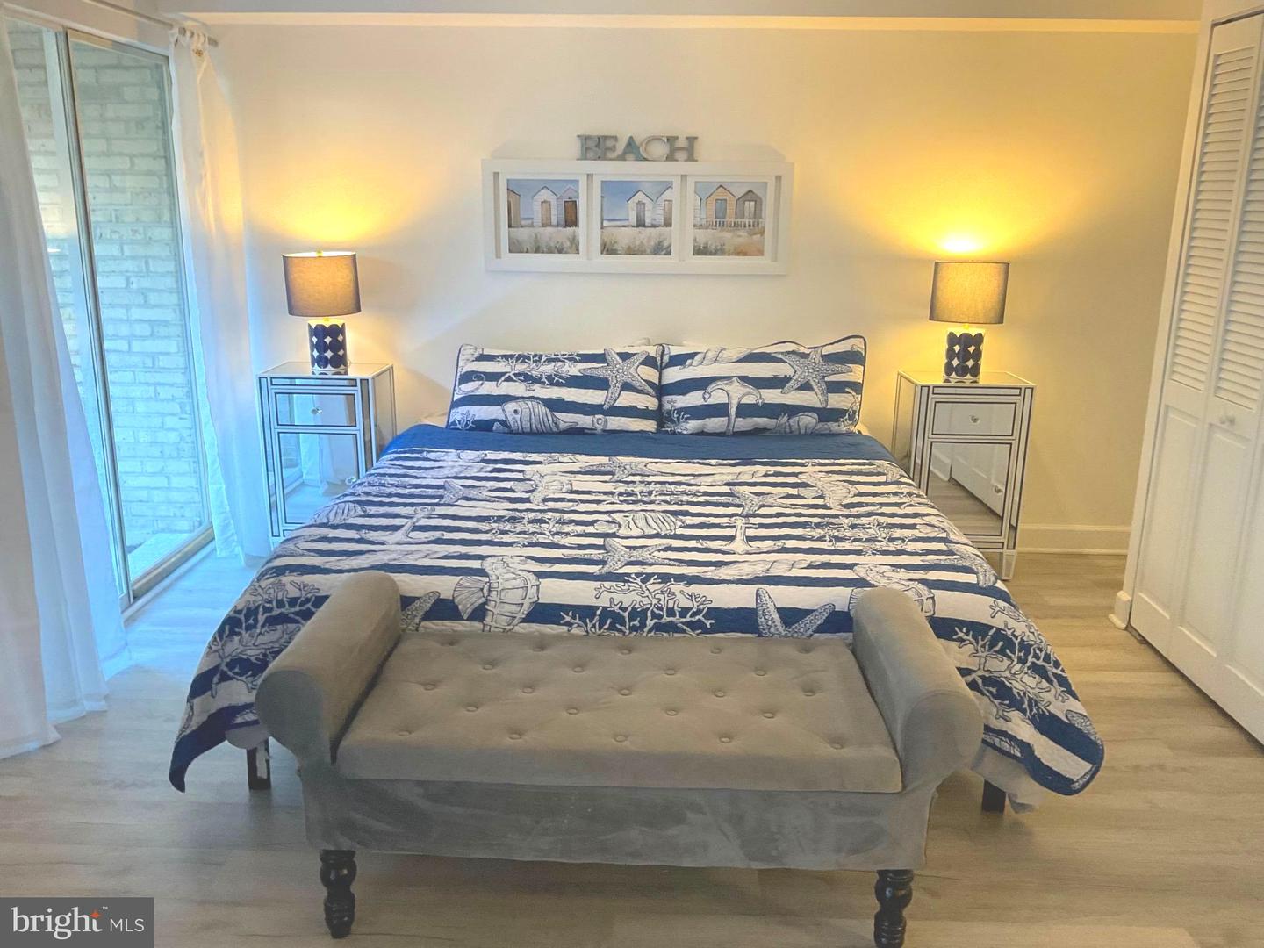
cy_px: 474
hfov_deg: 61.7
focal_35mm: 29
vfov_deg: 48.2
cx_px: 632
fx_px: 1059
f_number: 1.8
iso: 160
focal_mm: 3
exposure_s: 1/60
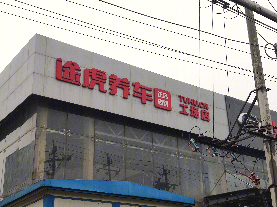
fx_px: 416
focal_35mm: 52
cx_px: 133
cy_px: 105
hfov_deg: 36.8
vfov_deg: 28.0
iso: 122
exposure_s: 1/100
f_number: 1.75
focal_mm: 4.75
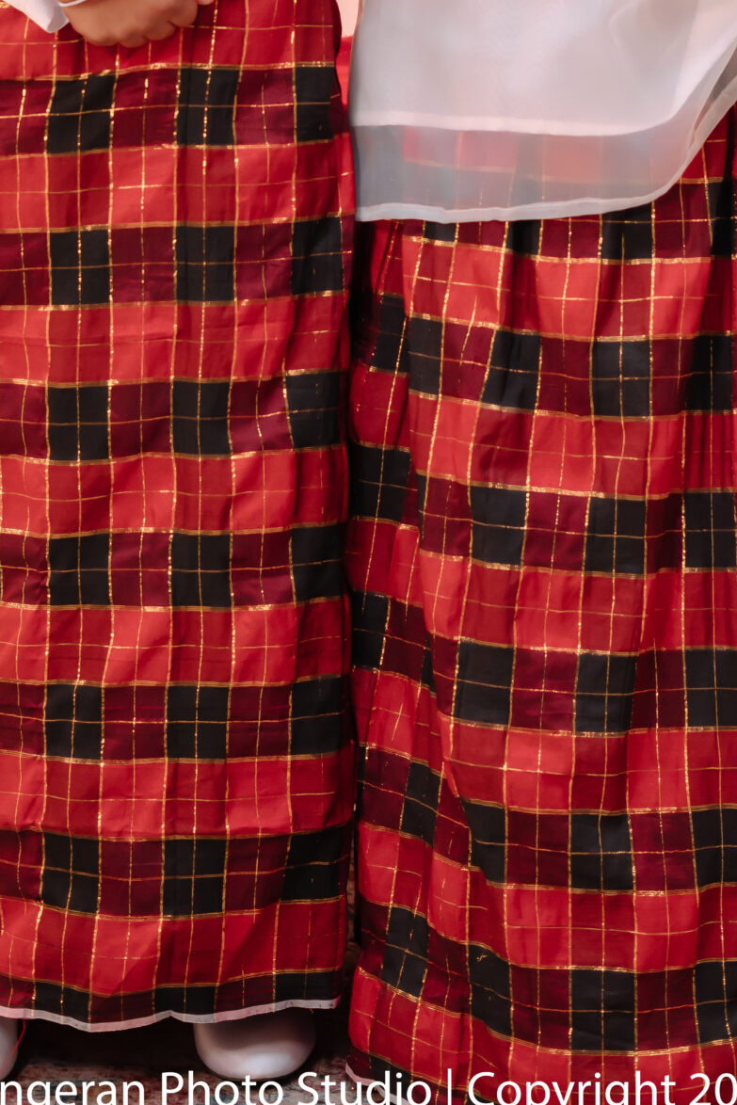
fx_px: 3346
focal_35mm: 109
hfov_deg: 12.6
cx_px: 352
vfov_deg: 18.2
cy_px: -38
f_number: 2.8
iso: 800
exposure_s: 1/160
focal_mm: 50
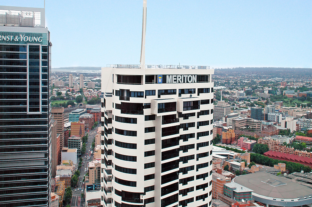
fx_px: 364
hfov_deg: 46.4
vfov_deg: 31.8
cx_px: 156
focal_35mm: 42
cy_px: 104
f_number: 9
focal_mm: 28
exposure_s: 1/320
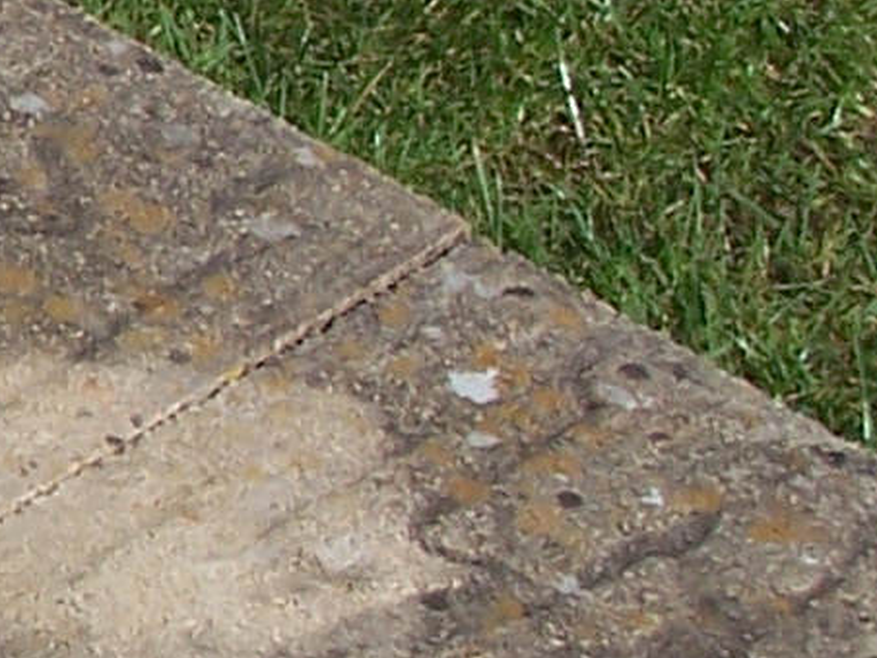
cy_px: -33
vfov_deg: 5.7
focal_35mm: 260
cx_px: -1189
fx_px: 6587
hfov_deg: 7.2
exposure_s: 1/500
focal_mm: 8.5
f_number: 6.3
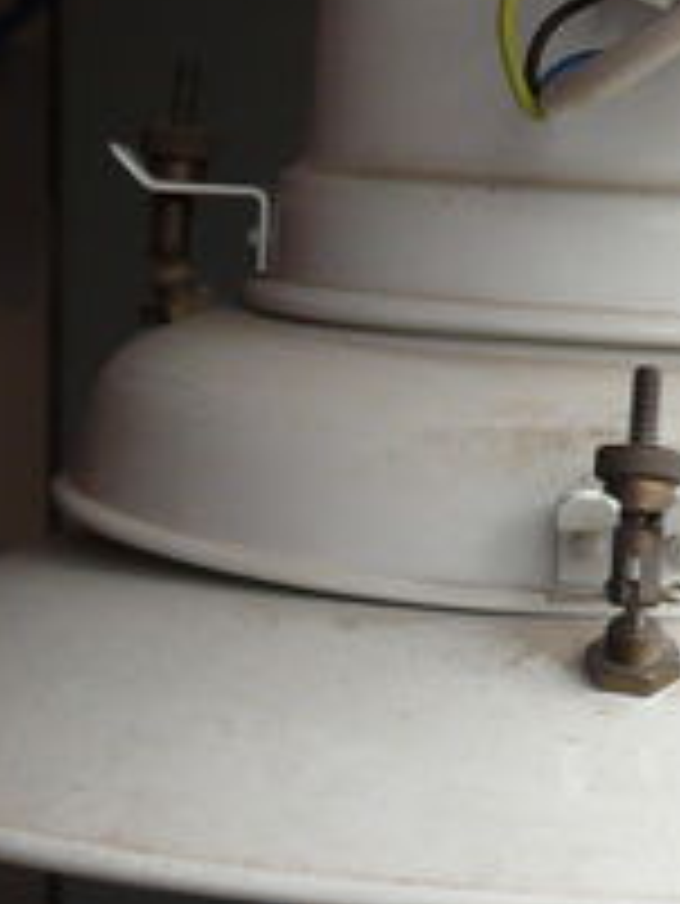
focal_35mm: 139
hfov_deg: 10.7
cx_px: 477
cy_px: 283
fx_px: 3637
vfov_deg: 14.2
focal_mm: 4.6
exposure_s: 1/100
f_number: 2.8
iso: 100
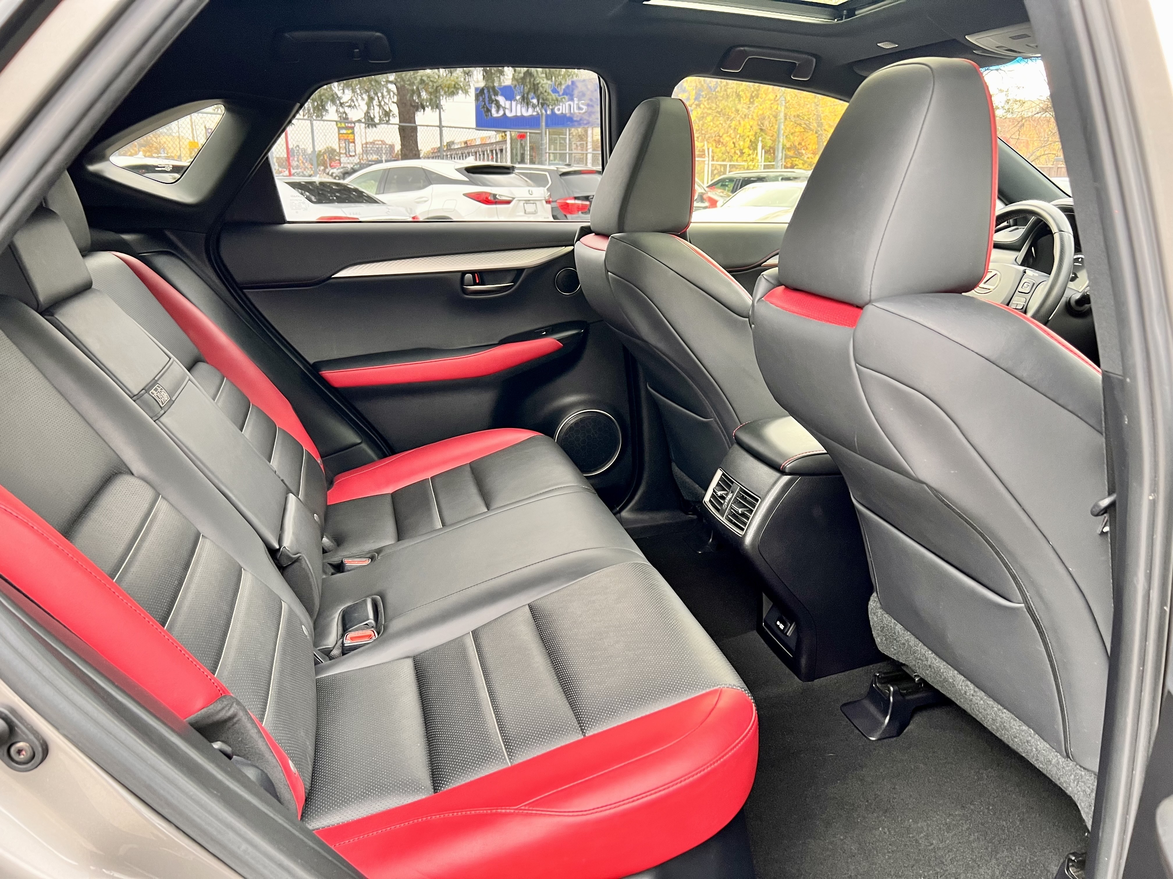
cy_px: 440
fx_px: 881
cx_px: 586
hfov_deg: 67.3
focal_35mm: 26
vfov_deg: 53.1
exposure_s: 1/60
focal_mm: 5.7
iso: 160
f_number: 1.5
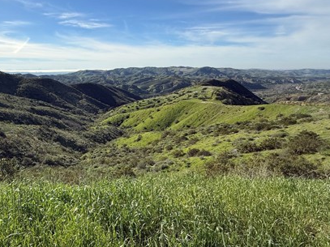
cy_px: 117
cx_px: 94
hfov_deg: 72.5
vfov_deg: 61.0
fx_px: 210
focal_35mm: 22
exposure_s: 1/2237
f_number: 2.2
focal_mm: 2.22
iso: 50
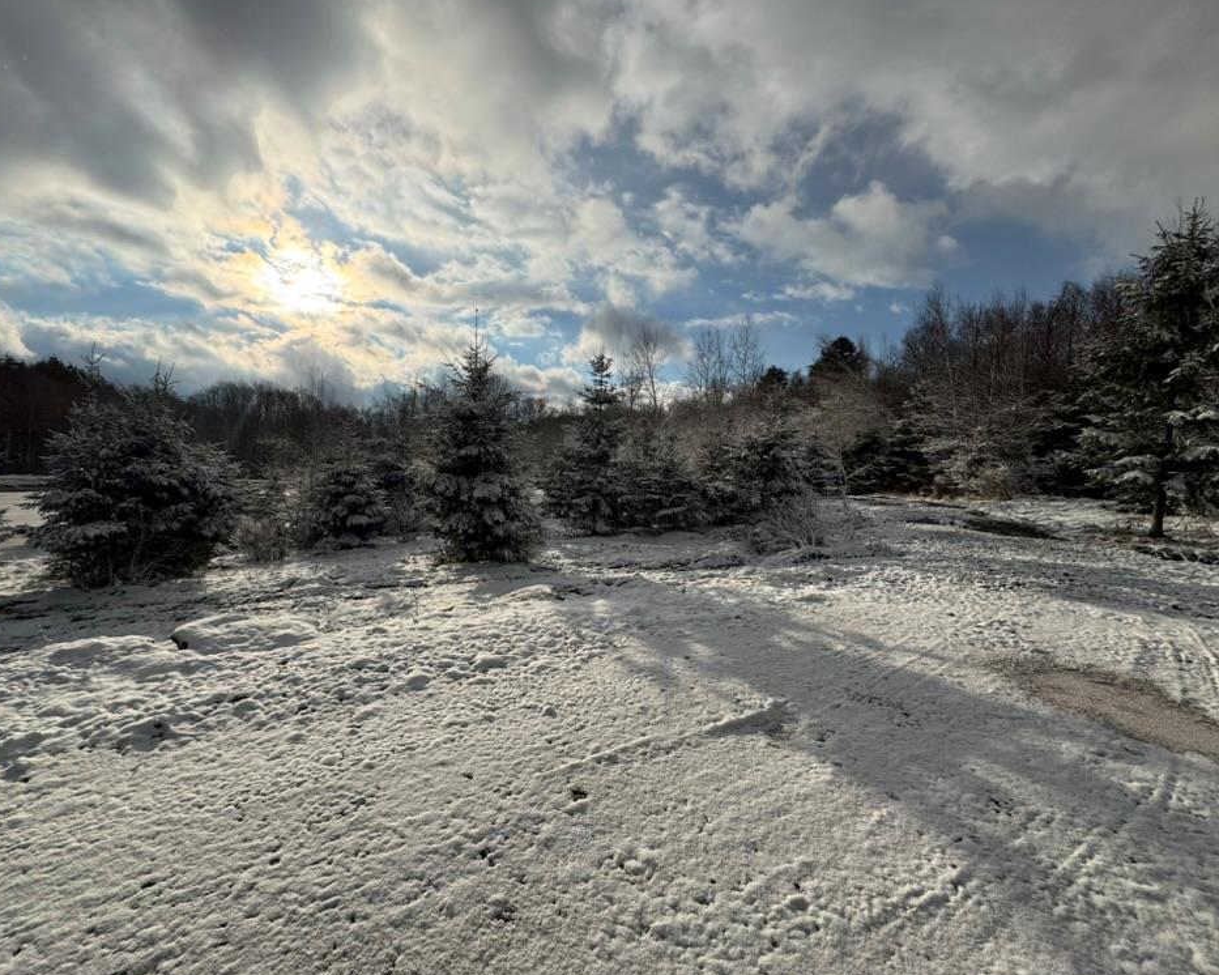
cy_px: 489
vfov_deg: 84.0
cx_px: 572
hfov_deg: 96.7
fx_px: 541
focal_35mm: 15
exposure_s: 1/4367
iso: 32
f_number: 2.2
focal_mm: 2.22
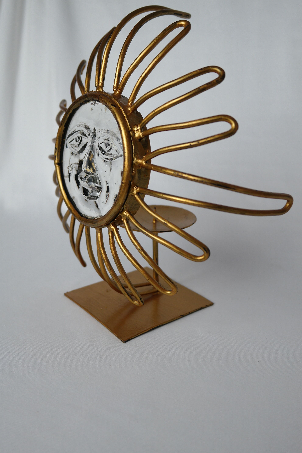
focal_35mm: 36
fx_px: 453
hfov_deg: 36.9
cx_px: 151
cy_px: 226
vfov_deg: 53.1
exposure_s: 1/100
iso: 200
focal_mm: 24
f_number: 3.5
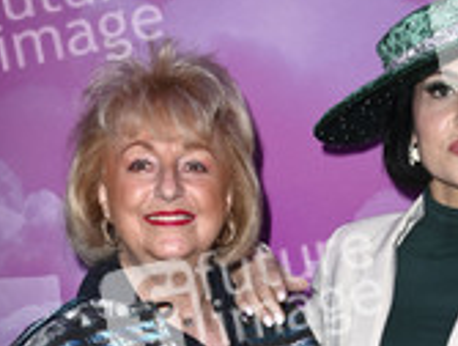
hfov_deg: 19.3
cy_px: 437
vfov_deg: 14.2
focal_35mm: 101
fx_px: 1339
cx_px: 321
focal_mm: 44
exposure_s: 1/250
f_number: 5.6
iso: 500
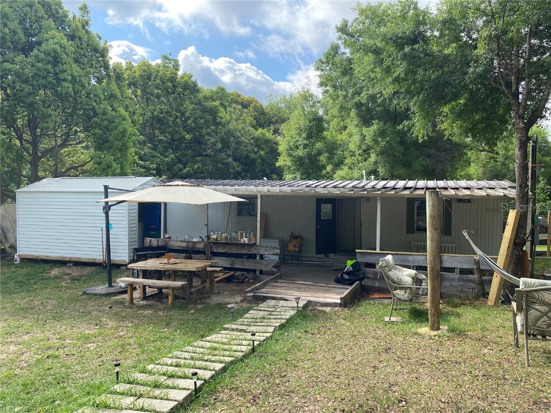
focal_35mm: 26
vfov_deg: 53.1
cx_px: 276
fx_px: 414
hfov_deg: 67.3
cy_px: 206
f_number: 1.8
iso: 32
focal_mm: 4.25
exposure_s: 1/1093
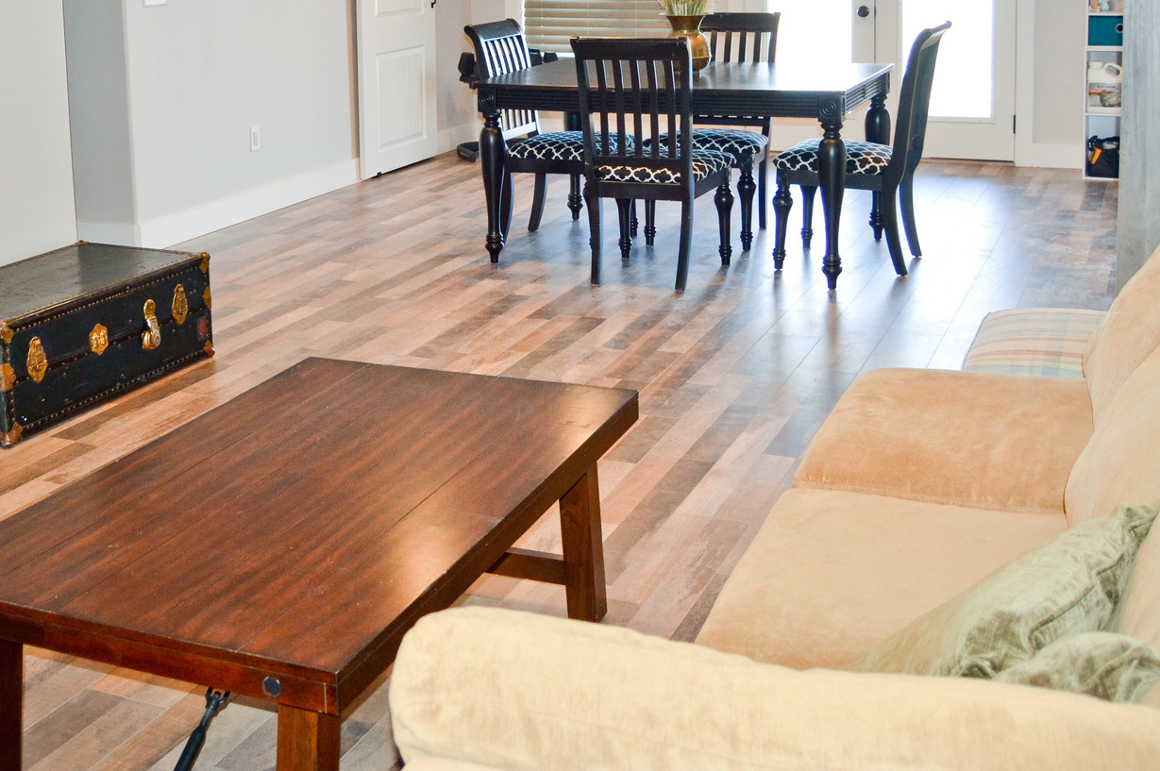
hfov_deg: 43.3
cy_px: 131
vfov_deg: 29.0
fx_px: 1449
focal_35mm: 45
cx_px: 426
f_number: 4
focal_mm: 18
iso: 400
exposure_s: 1/125
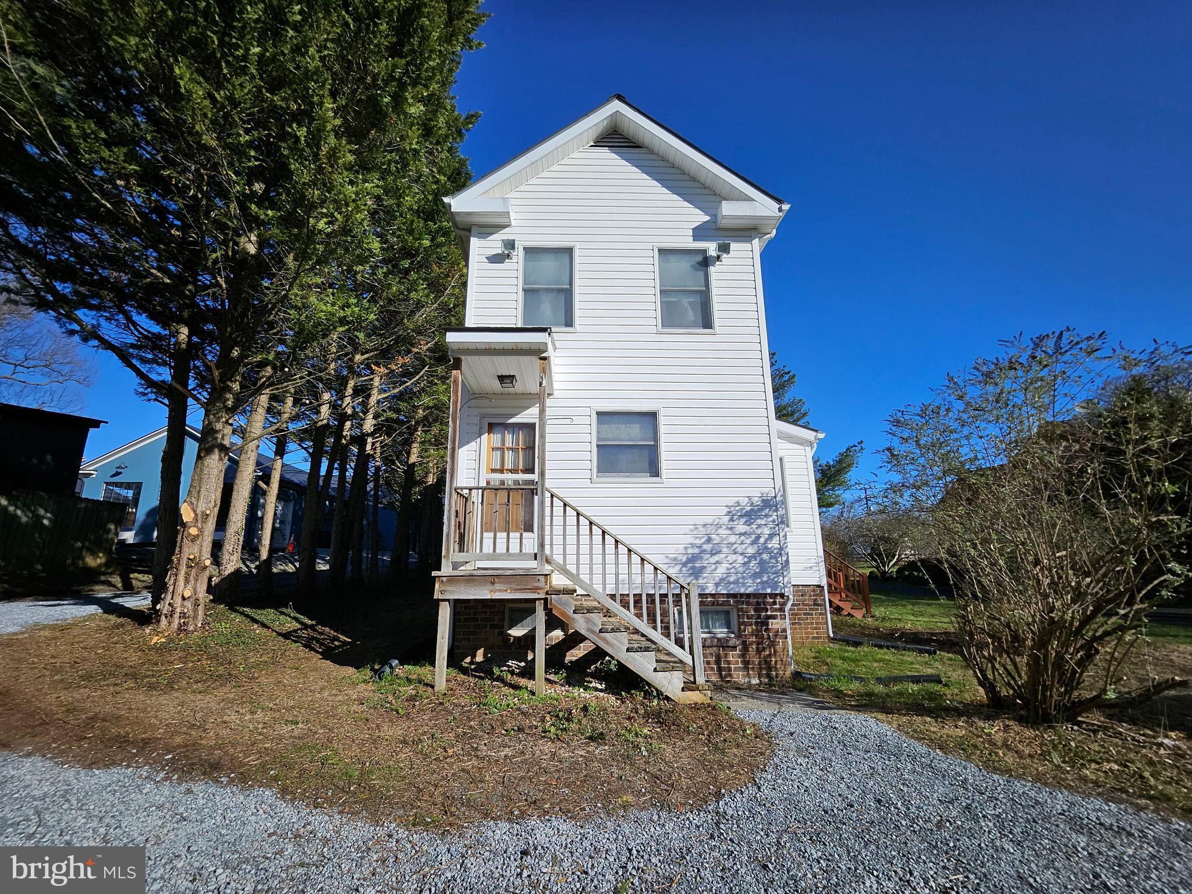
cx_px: 596
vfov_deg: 89.9
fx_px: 448
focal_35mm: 13
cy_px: 447
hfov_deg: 106.2
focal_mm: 1.74
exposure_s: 1/1953
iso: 32
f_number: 2.2
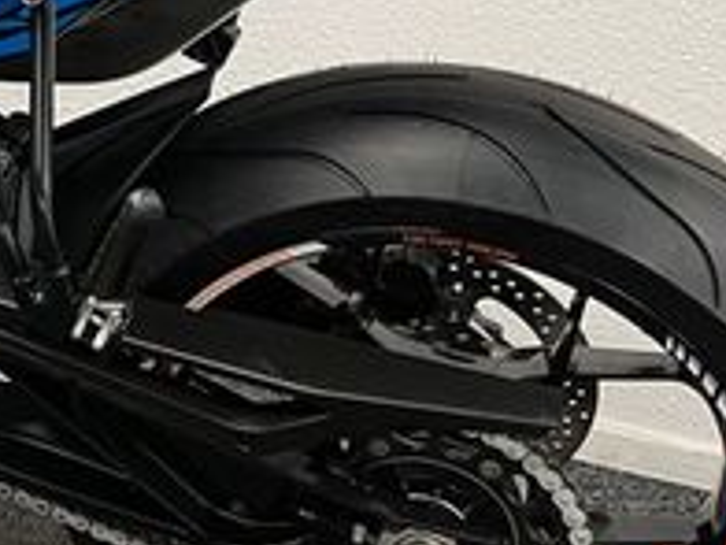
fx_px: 1783
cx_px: -237
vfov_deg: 16.7
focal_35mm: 85
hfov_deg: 20.8
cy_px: -78
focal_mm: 5.1
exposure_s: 1/50
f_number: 1.6
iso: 100
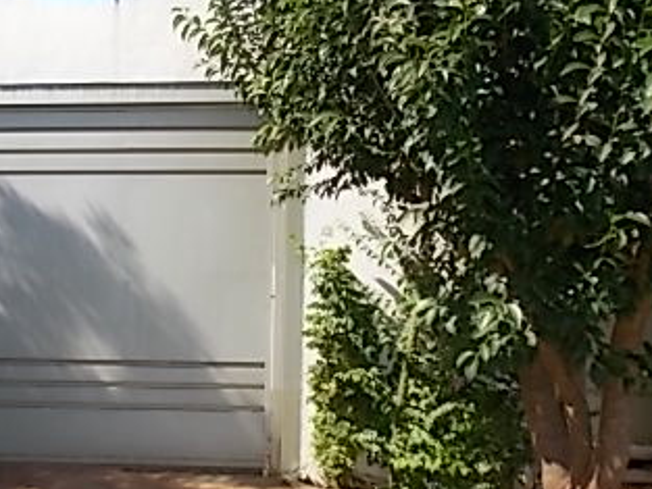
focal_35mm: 47
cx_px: 183
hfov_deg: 39.6
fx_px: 886
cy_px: 333
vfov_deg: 30.6
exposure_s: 1/640
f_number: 3.1
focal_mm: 4
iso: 80
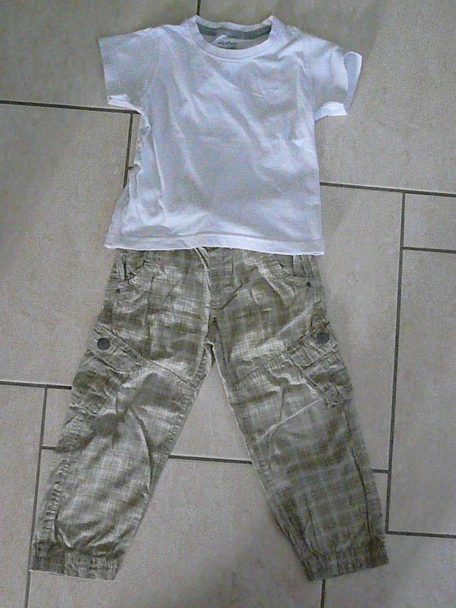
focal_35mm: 42
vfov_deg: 44.8
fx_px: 738
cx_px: 228
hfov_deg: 34.3
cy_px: 304
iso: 3200
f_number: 3.3
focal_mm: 6.9
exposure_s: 1/400
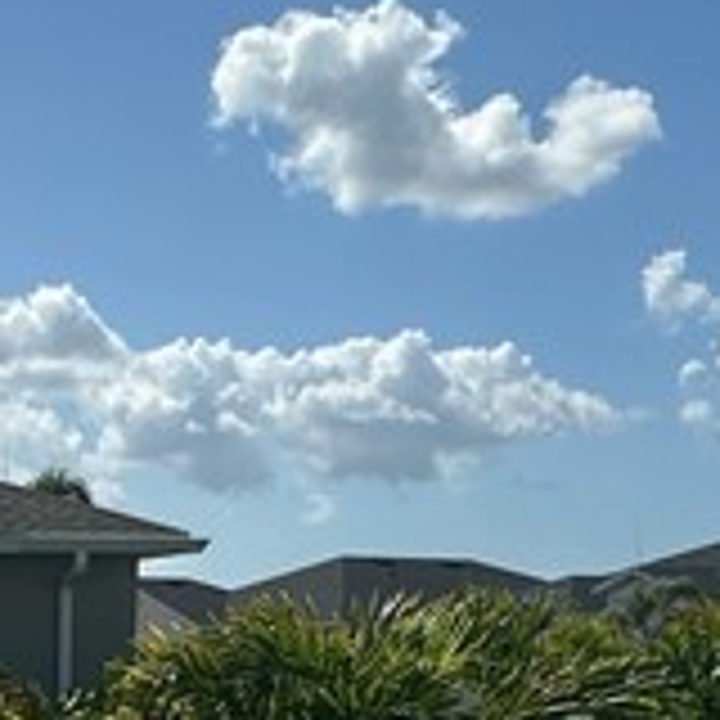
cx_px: -234
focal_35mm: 79
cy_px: 1084
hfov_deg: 20.0
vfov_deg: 19.2
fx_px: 1859
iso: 40
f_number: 2.2
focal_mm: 2.22
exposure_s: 1/2882
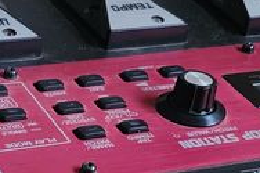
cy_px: 162
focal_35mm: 133
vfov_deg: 10.2
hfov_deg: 15.0
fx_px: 960
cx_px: -28
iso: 1000
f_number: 1.8
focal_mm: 5
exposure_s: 1/25
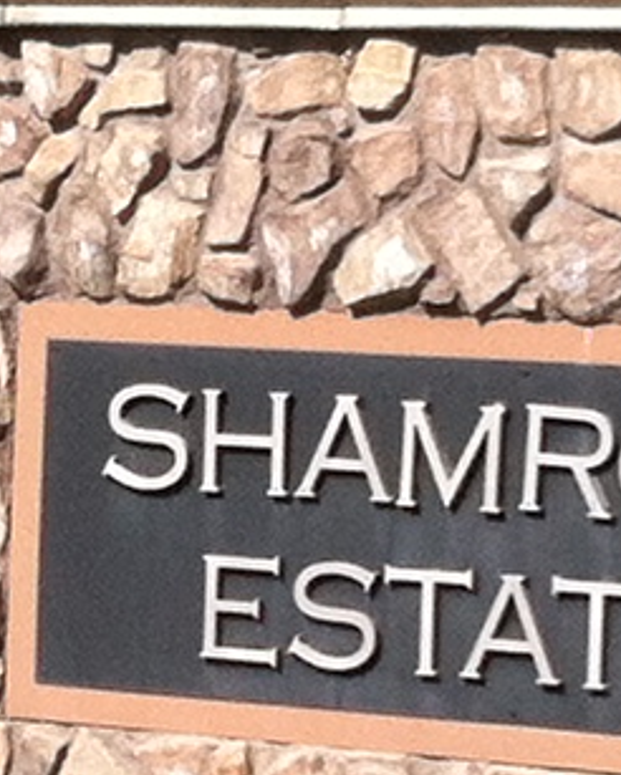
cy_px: 492
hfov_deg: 5.4
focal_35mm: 288
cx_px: -28
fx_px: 6610
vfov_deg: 6.7
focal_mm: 3.85
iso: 80
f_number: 2.8
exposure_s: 1/1765
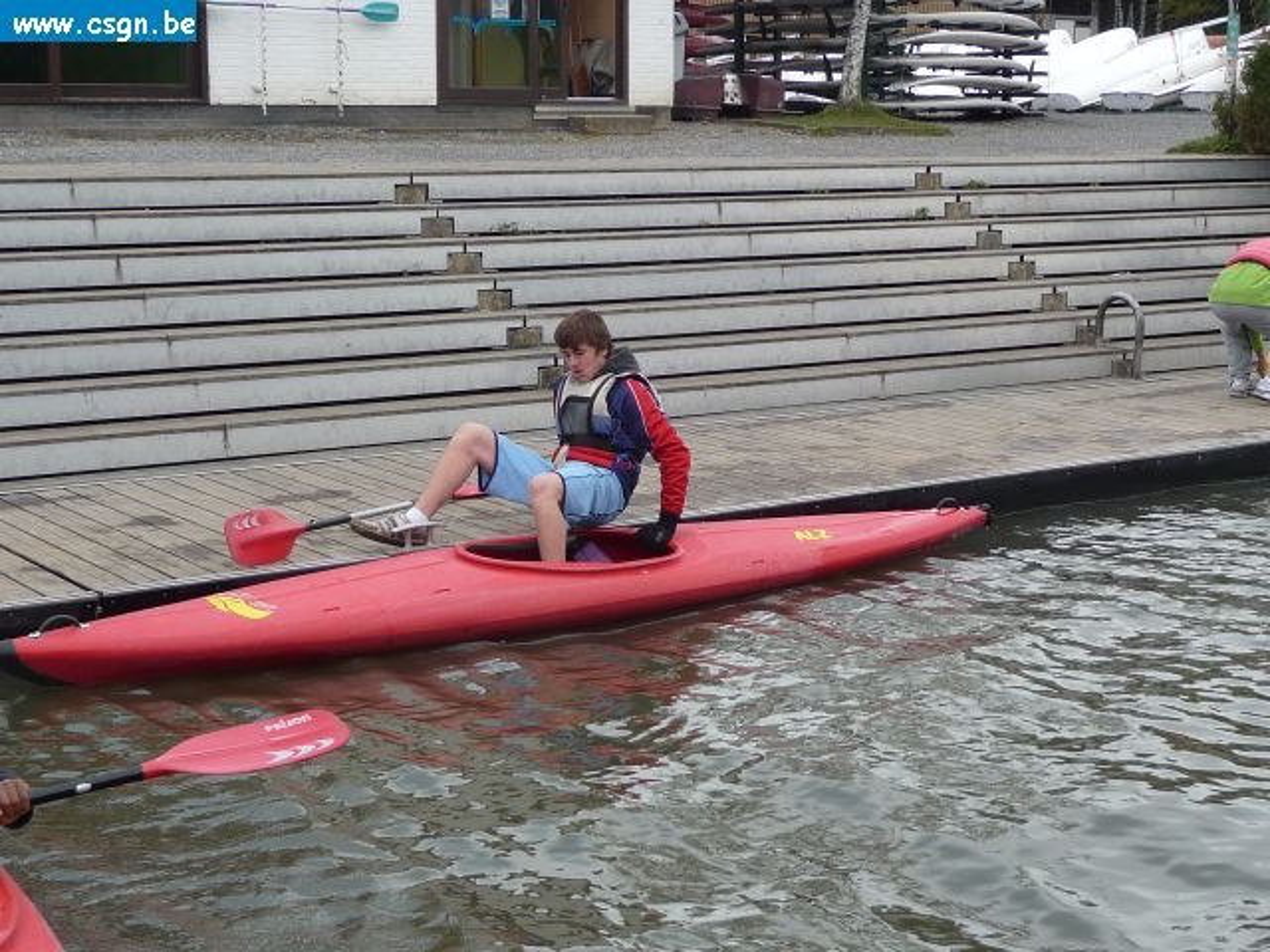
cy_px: 476
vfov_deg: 25.2
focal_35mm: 58
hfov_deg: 33.2
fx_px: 2128
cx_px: 635
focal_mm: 7.1
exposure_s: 1/160
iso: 100
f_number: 4
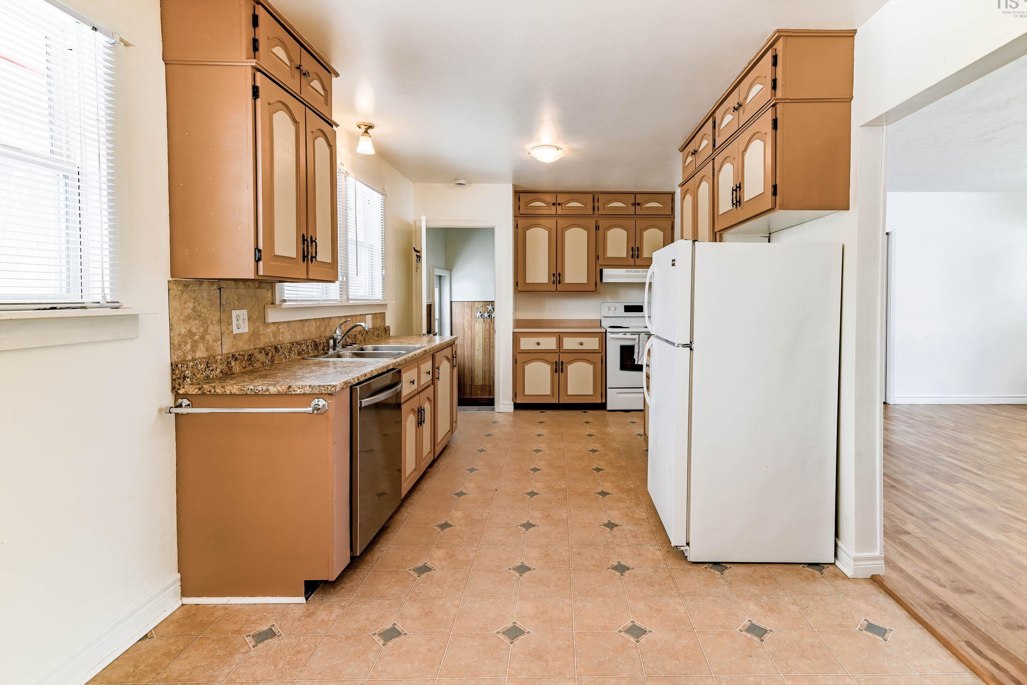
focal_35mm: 17
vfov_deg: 70.4
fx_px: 485
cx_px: 512
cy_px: 346
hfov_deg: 93.3
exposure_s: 1/200
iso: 100
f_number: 8
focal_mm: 16
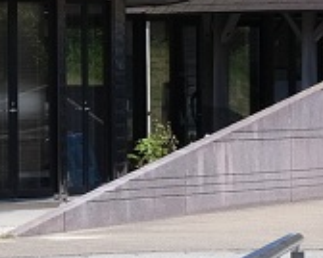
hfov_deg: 5.4
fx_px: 3399
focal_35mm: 356
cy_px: 66
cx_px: -52
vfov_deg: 4.3
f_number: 5
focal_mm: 35
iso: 320
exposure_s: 1/1100
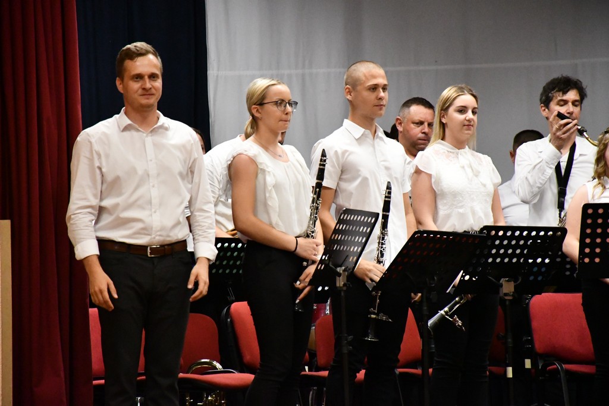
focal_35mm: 210
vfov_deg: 6.5
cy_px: 203
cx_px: 304
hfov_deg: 9.8
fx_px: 3553
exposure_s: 1/250
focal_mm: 140
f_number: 5.6
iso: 11400
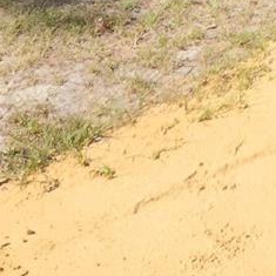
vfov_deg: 13.2
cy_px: -352
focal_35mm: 104
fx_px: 938
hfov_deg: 15.3
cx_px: 435
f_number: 1.8
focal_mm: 5.4
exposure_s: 1/775
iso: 20
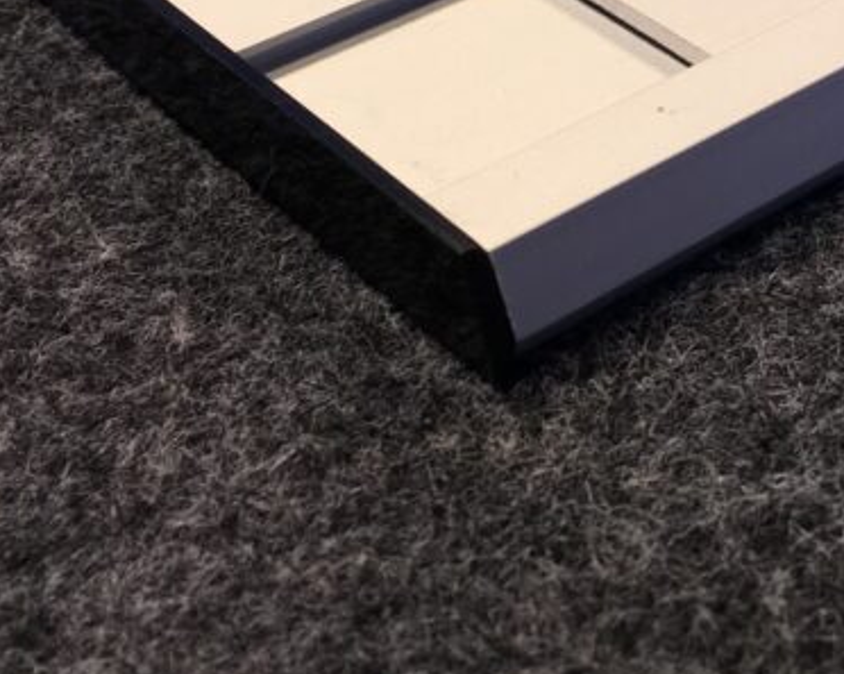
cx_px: 996
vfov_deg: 19.0
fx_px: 1947
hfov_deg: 22.6
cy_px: -20
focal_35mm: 78
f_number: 2.2
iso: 25
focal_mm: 4.15
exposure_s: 1/50
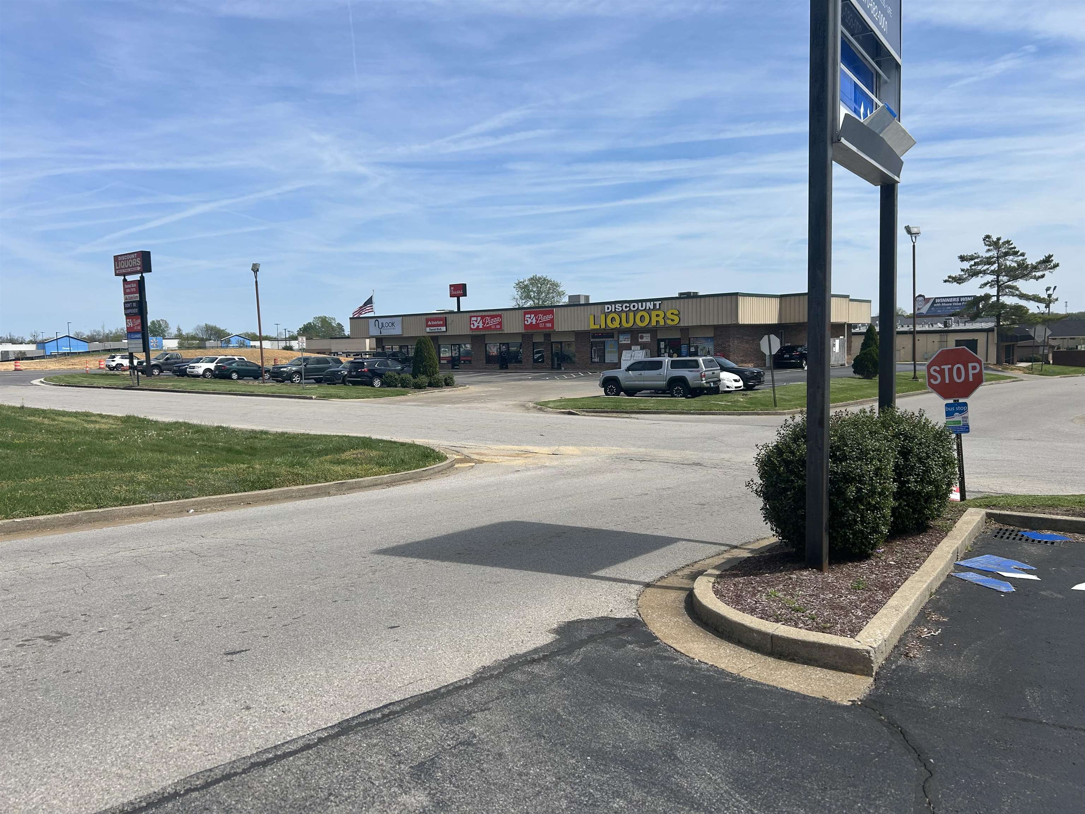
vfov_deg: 53.1
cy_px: 407
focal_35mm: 26
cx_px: 542
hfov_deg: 67.3
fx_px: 815
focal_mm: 5.7
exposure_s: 1/5882
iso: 50
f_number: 1.5
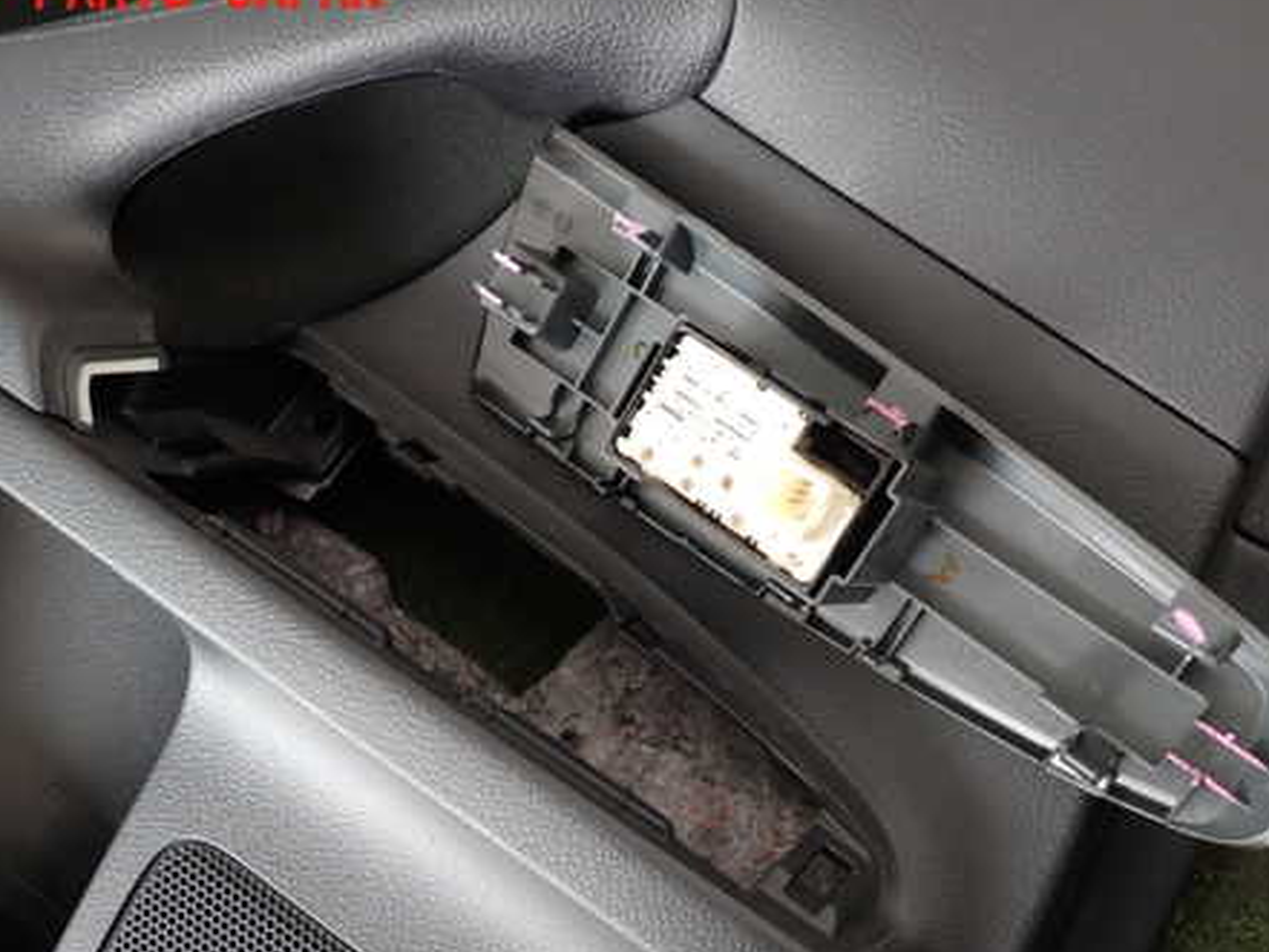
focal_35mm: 34
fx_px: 1247
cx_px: 722
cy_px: 601
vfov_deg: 41.5
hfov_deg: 53.8
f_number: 2
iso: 200
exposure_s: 1/60
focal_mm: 4.5
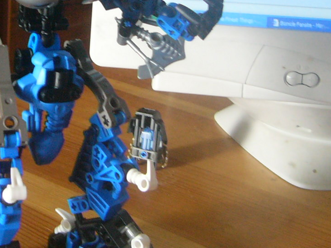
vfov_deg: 18.8
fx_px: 736
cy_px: 31
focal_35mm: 77
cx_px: 93
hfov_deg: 25.1
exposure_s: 1/13
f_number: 2.8
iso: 200
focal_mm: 5.8
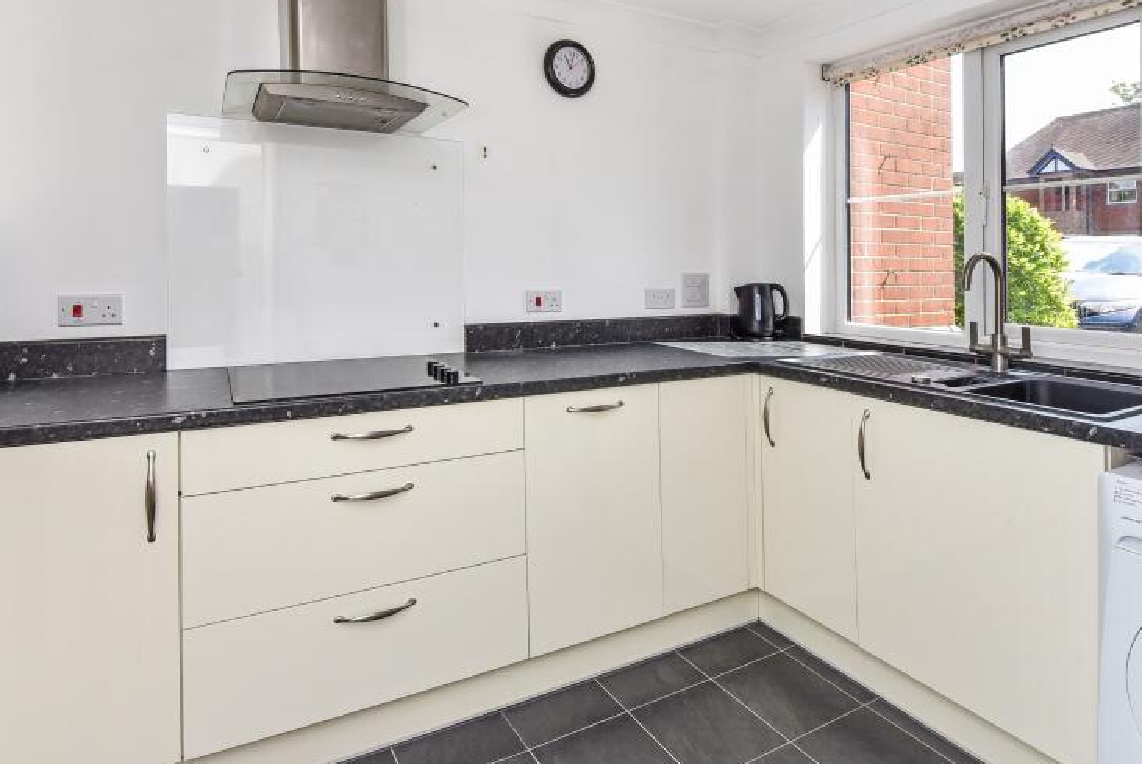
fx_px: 667
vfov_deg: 58.4
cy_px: 262
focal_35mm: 21
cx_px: 562
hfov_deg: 81.1
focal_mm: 15
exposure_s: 1/200
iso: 640
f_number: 9
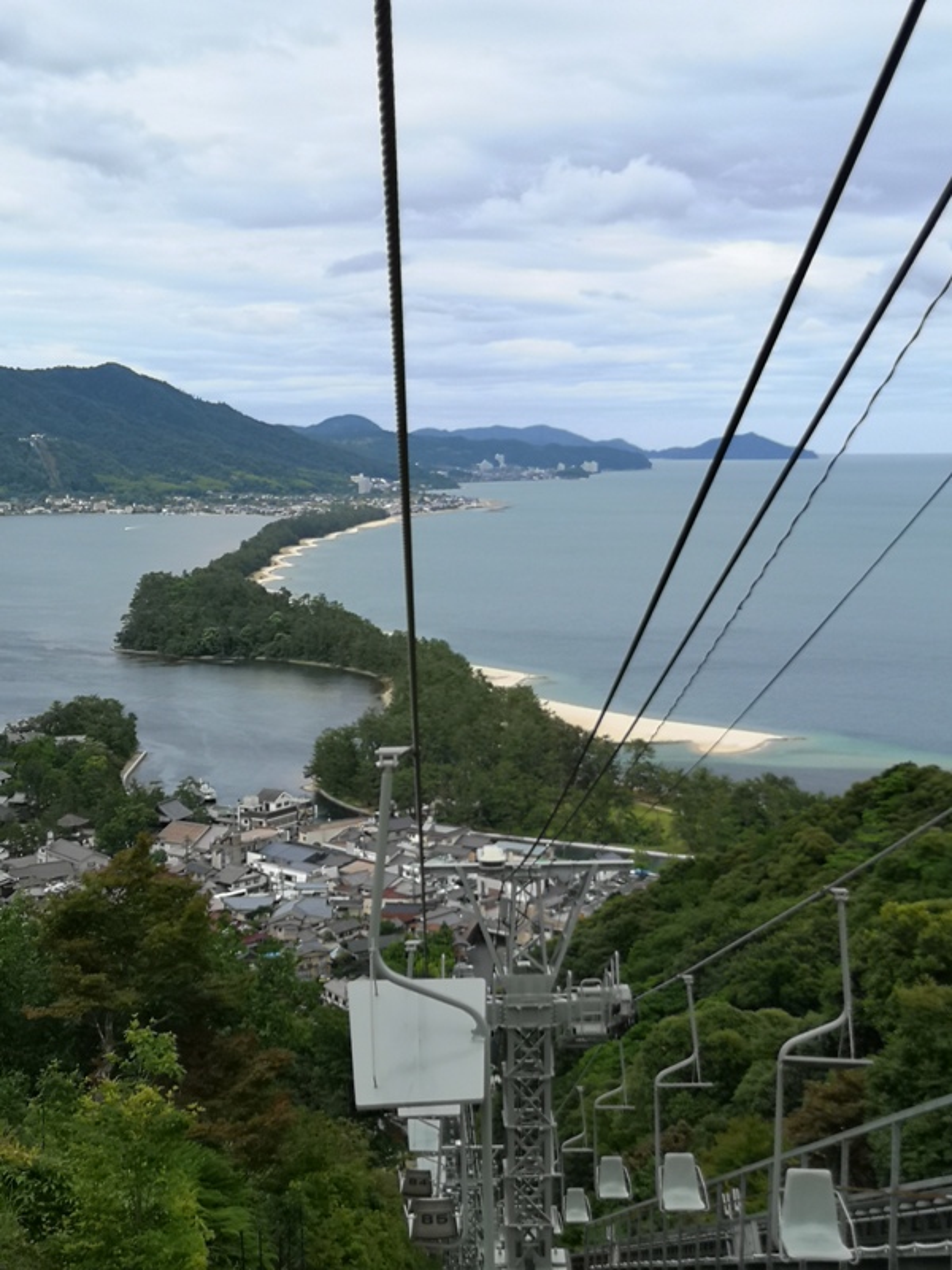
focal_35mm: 48
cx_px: 476
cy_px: 635
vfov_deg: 39.7
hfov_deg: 30.3
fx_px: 1760
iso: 50
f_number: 1.8
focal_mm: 3.95
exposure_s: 1/1709
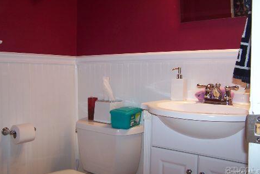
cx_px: 130
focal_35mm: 40
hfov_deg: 48.5
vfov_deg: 33.4
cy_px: 77
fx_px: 289
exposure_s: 1/60
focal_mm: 6.3
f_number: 2.8
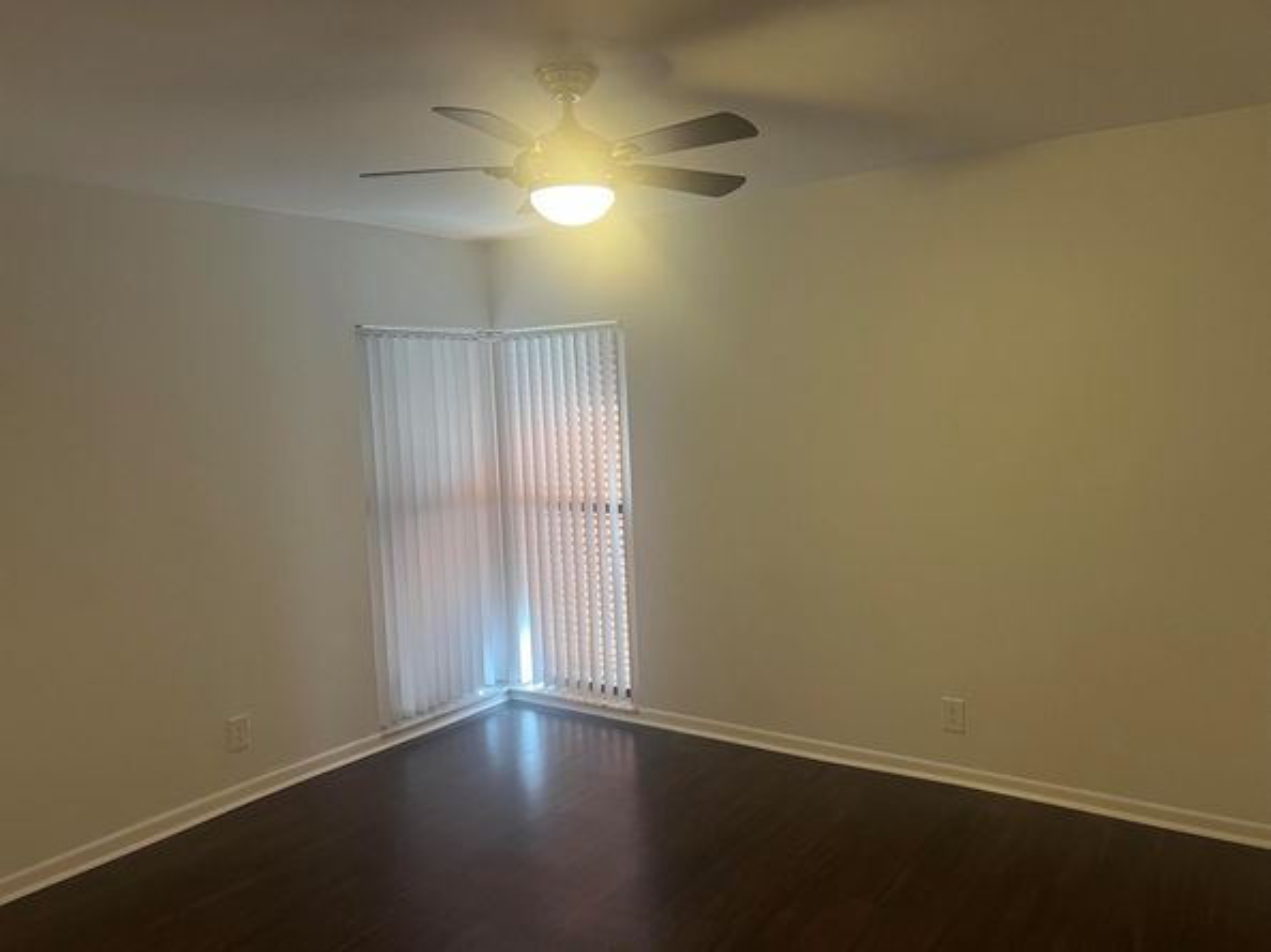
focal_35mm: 26
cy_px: 476
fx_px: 954
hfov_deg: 67.3
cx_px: 636
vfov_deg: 53.0
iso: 160
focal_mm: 5.7
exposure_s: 1/60
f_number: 1.5
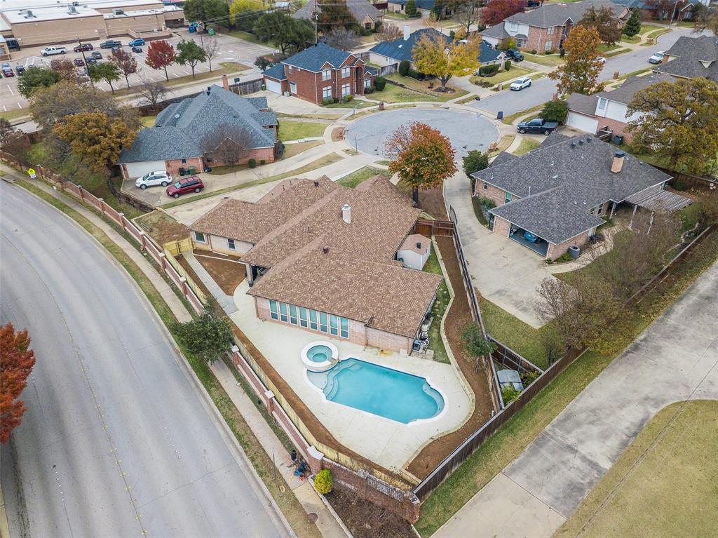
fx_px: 539
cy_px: 269
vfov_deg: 53.0
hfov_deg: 67.3
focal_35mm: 26
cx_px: 359
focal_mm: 4.73
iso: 100
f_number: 2.2
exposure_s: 1/620
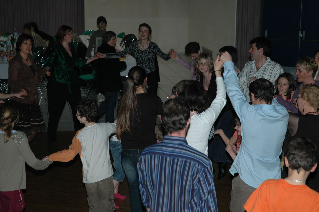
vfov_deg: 16.2
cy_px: 106
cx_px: 160
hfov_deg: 24.2
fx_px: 744
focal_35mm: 84
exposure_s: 1/60
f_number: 4.5
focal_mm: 56
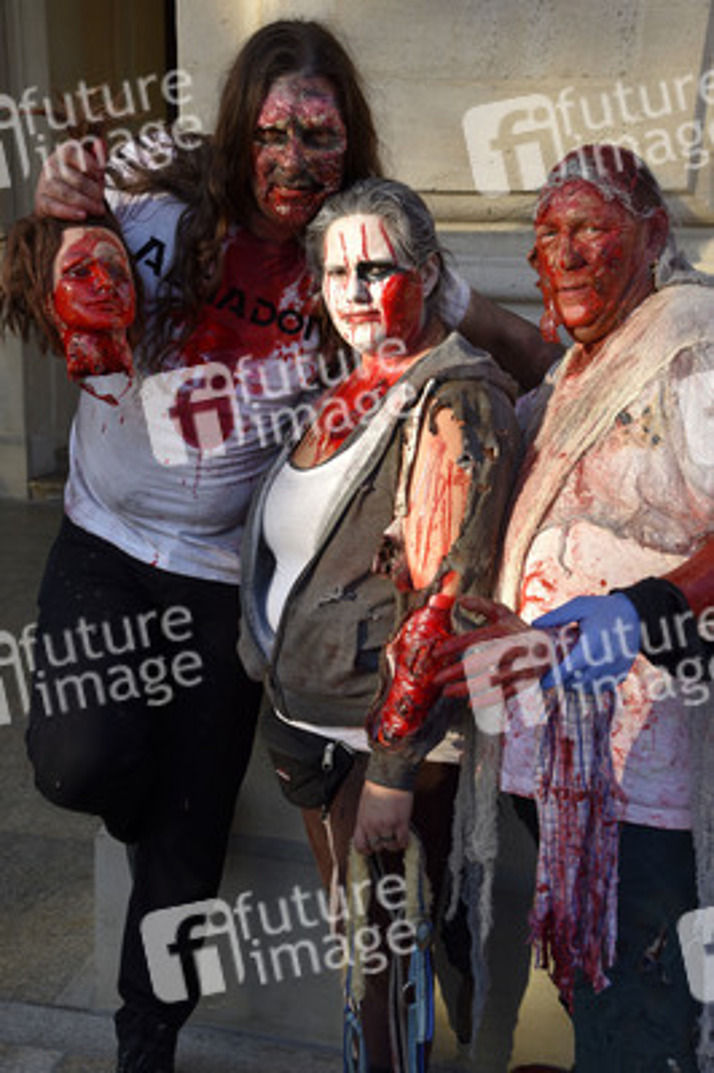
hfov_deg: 29.2
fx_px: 1371
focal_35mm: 46
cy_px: 536
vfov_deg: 42.8
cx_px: 357
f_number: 8
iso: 250
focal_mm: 46
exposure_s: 1/250
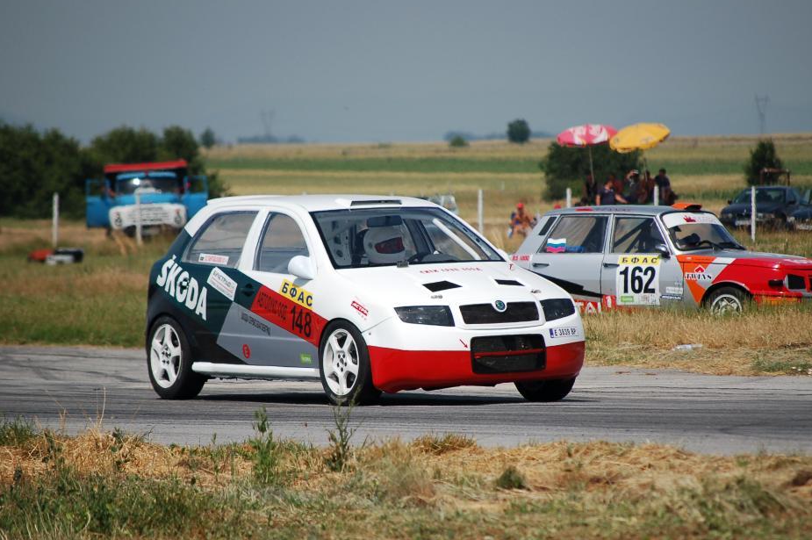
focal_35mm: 332
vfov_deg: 4.1
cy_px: 292
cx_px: 406
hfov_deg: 6.2
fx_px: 7482
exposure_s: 1/1600
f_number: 5.6
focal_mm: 200
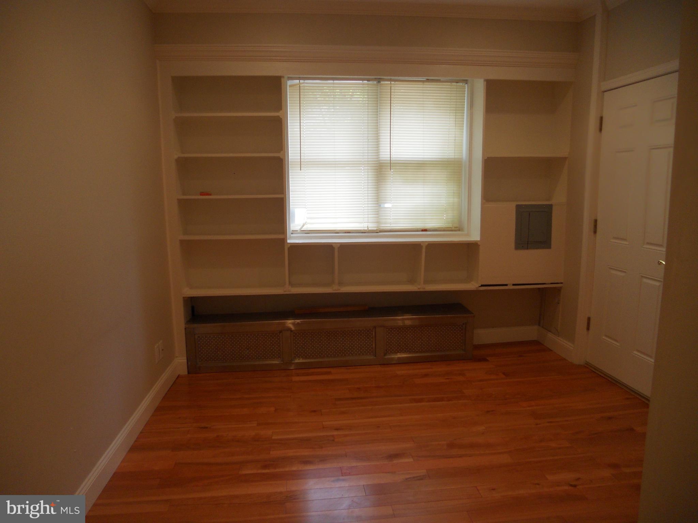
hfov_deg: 65.3
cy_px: 262
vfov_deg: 51.4
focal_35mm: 27
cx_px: 349
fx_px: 544
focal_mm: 4.9
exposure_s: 1/30
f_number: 3.2
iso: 100
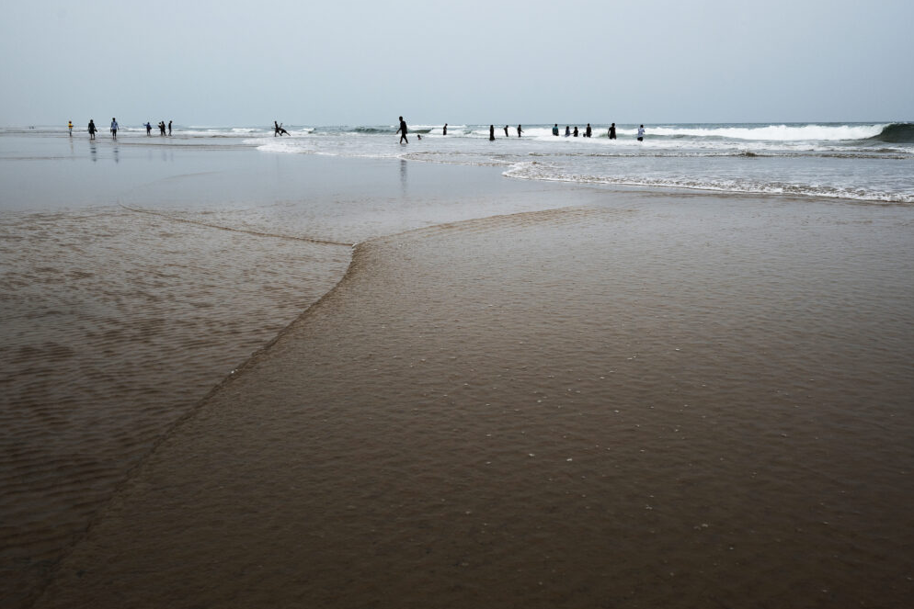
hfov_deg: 55.8
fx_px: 863
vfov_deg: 38.9
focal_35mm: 34
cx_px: 448
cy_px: 304
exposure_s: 1/320
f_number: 10
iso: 100
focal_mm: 22
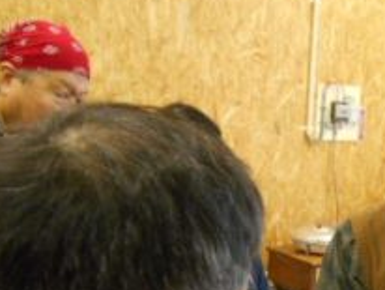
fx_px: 702
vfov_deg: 22.0
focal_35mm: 63
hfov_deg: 29.0
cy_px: 323
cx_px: 370
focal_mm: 4.7
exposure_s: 1/25
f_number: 3.4
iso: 450
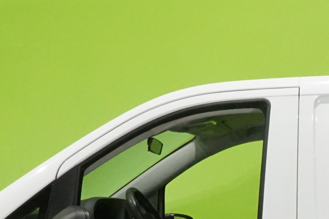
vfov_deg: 10.8
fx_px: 1133
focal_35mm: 124
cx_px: 367
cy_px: 290
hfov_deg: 16.0
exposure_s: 1/25
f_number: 22
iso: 6400
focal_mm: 31
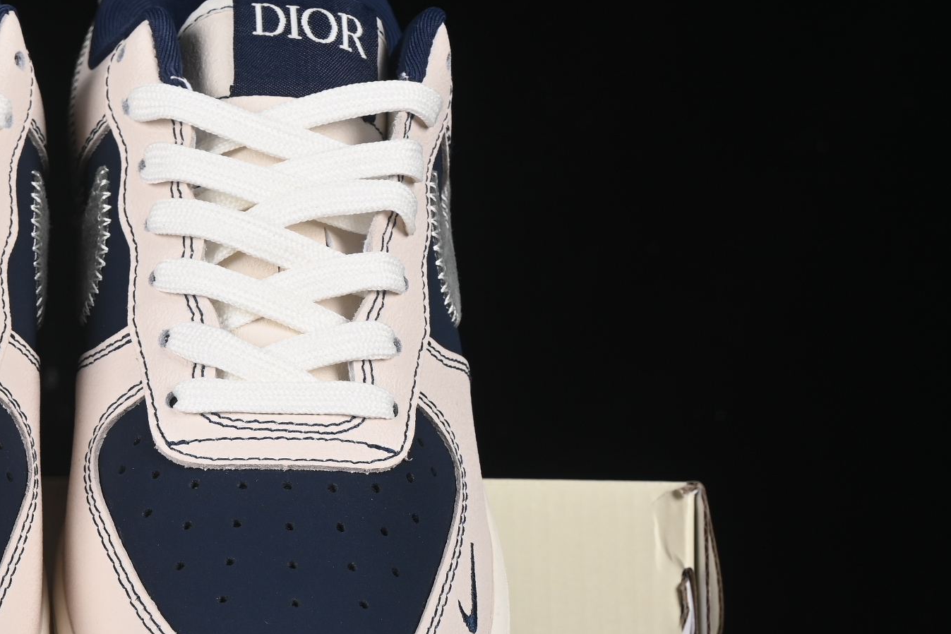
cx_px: 21
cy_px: 483
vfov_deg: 8.8
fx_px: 4094
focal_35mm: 155
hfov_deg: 13.1
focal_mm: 50
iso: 160
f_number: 8
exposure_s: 1/80
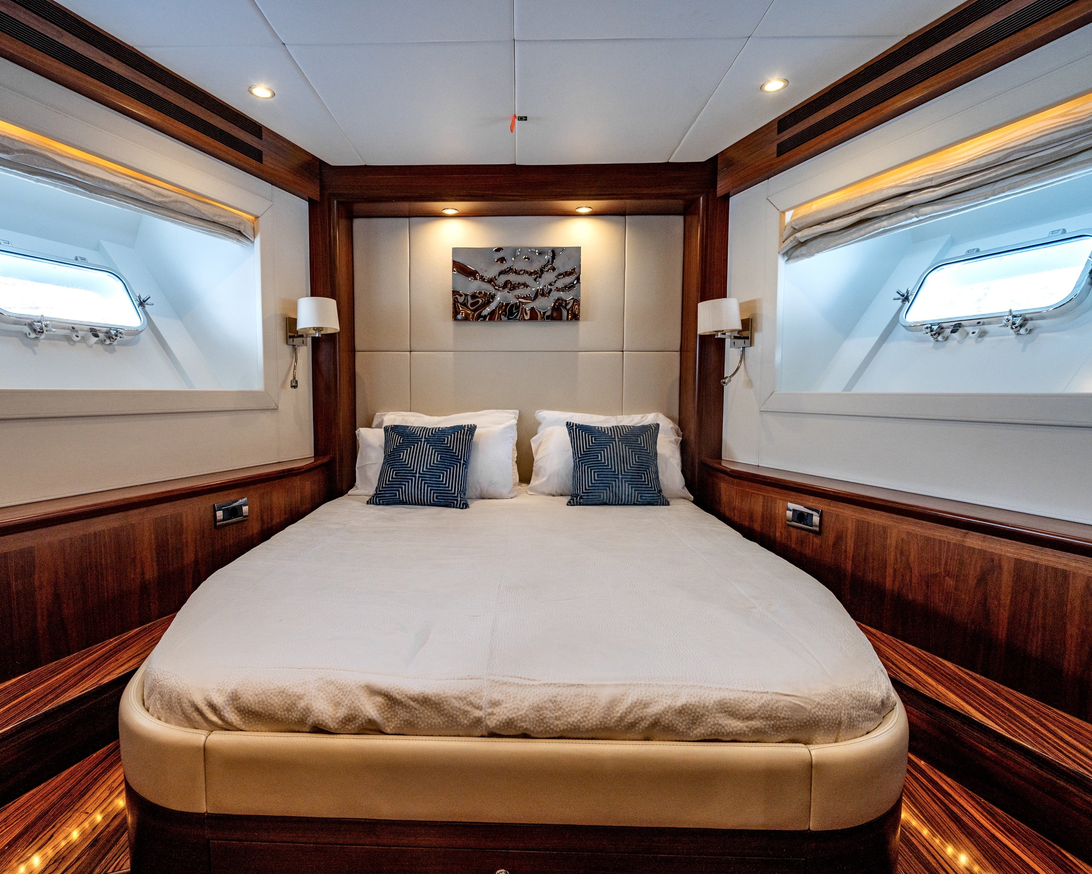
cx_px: 496
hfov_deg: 89.4
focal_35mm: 17
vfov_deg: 77.0
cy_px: 438
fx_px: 549
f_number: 6.3
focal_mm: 15
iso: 250
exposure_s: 1/60
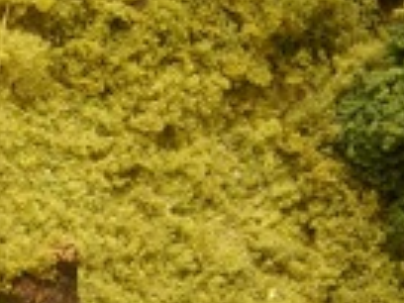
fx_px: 3139
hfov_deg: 7.2
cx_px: -333
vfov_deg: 5.5
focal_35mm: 269
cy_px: 391
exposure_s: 5
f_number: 32
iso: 200
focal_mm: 45
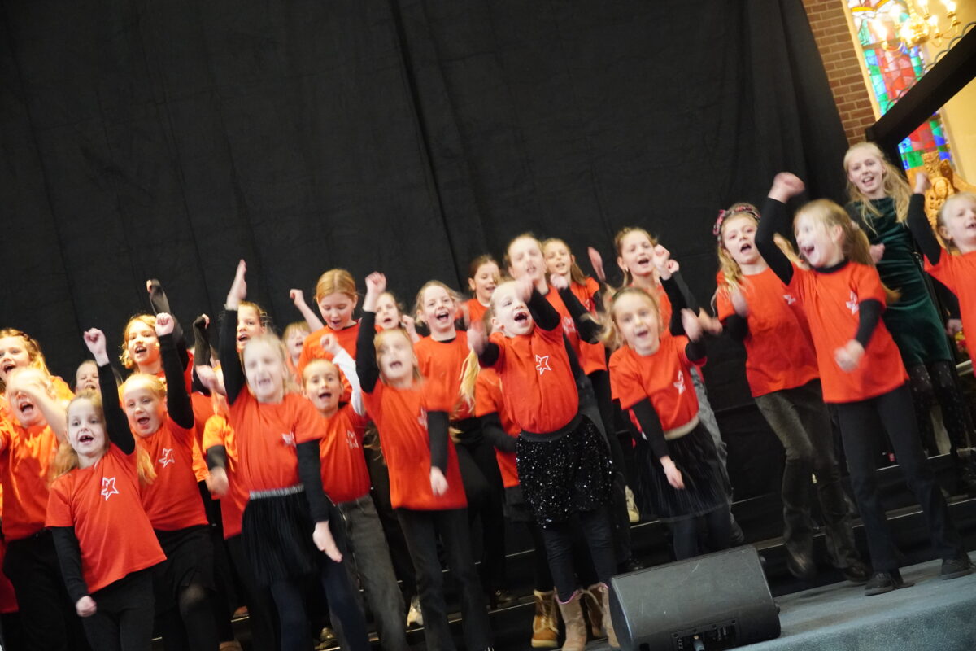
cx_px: 488
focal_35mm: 48
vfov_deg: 28.1
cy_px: 326
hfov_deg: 41.1
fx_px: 1301
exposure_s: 1/60
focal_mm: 32
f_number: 4
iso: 5000
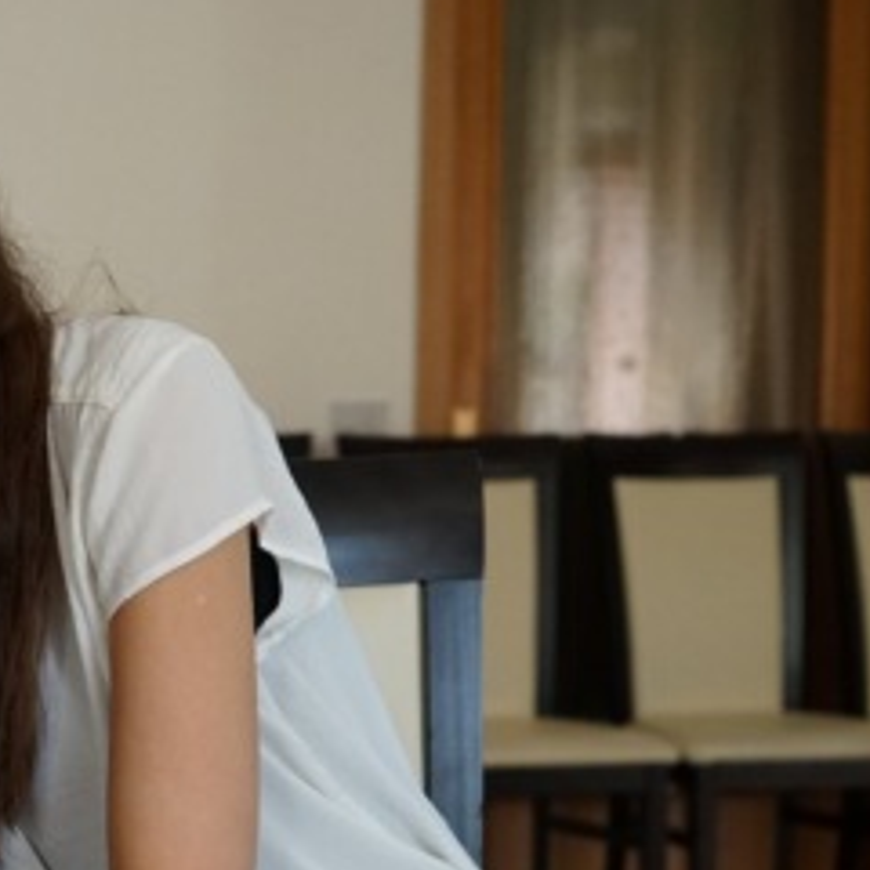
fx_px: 2189
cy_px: 604
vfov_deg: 22.4
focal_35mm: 77
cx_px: -98
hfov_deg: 21.3
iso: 2000
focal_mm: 32
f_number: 4
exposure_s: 1/200
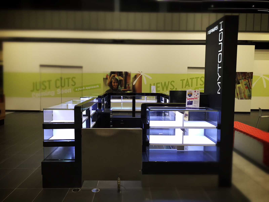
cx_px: 134
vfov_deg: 48.2
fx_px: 225
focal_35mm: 29
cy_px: 101
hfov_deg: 61.7
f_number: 2.2
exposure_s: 1/30
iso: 32
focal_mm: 4.15
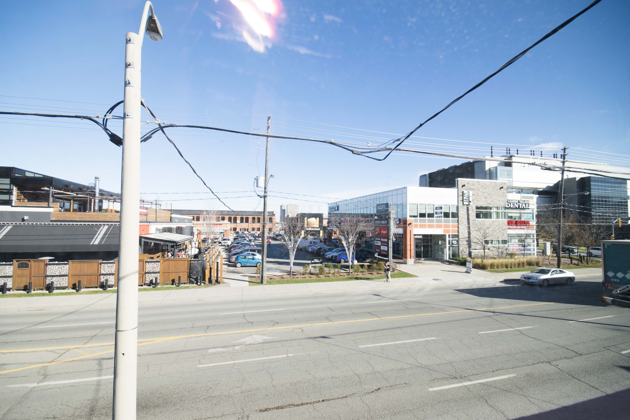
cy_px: 210
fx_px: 262
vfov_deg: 77.3
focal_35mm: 15
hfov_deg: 100.4
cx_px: 315
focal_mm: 10
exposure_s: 1/200
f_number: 9
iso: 100
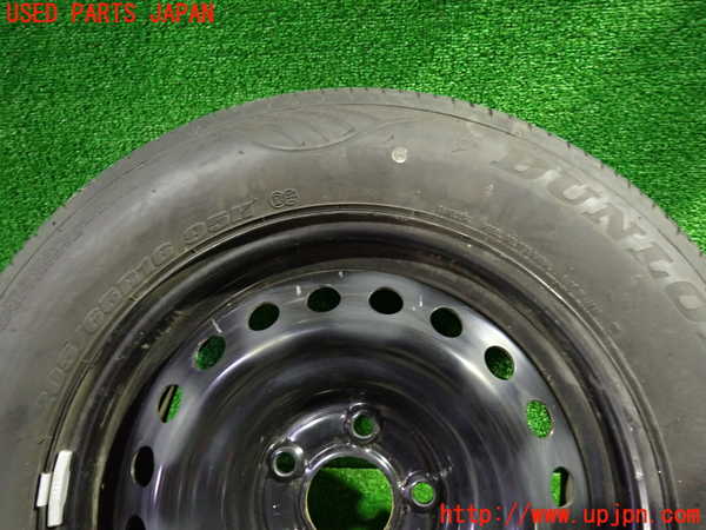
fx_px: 510
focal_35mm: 25
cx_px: 353
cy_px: 265
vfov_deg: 54.9
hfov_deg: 69.4
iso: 800
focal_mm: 4.5
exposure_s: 1/20
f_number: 2
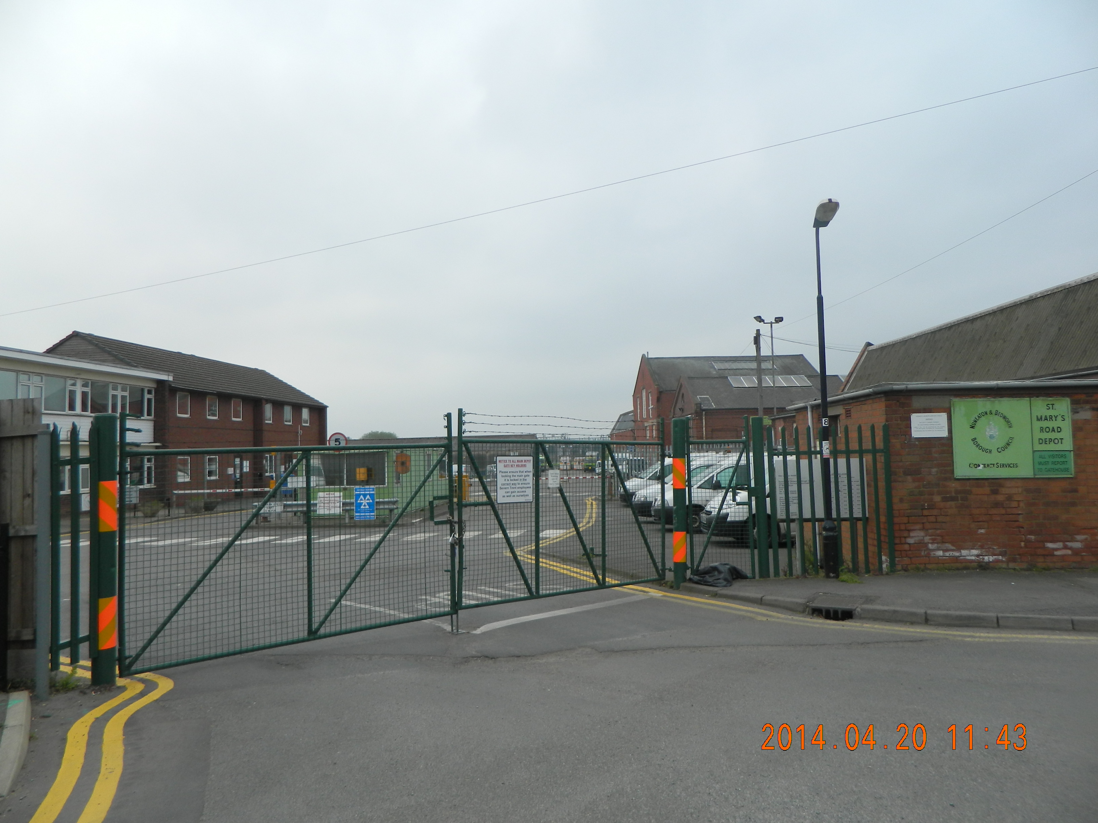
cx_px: 549
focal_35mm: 25
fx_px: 793
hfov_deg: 69.4
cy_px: 412
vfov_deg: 54.9
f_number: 3.1
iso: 80
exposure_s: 1/640
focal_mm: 4.5
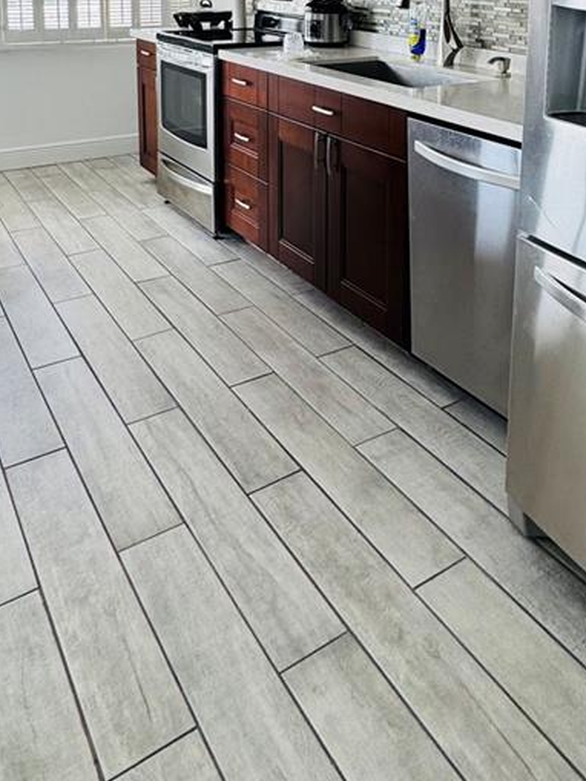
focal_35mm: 33
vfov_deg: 48.6
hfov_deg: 42.4
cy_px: 57
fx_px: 745
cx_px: 391
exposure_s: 1/99
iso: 64
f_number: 2.2
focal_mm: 2.22
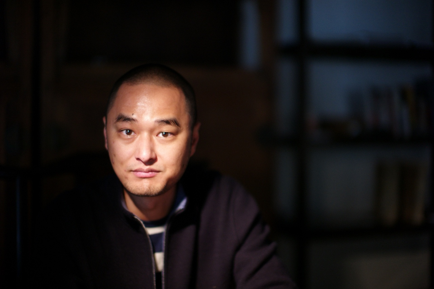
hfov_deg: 39.6
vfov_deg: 27.0
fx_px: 602
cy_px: 144
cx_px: 217
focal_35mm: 50
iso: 640
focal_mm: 50
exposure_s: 1/125
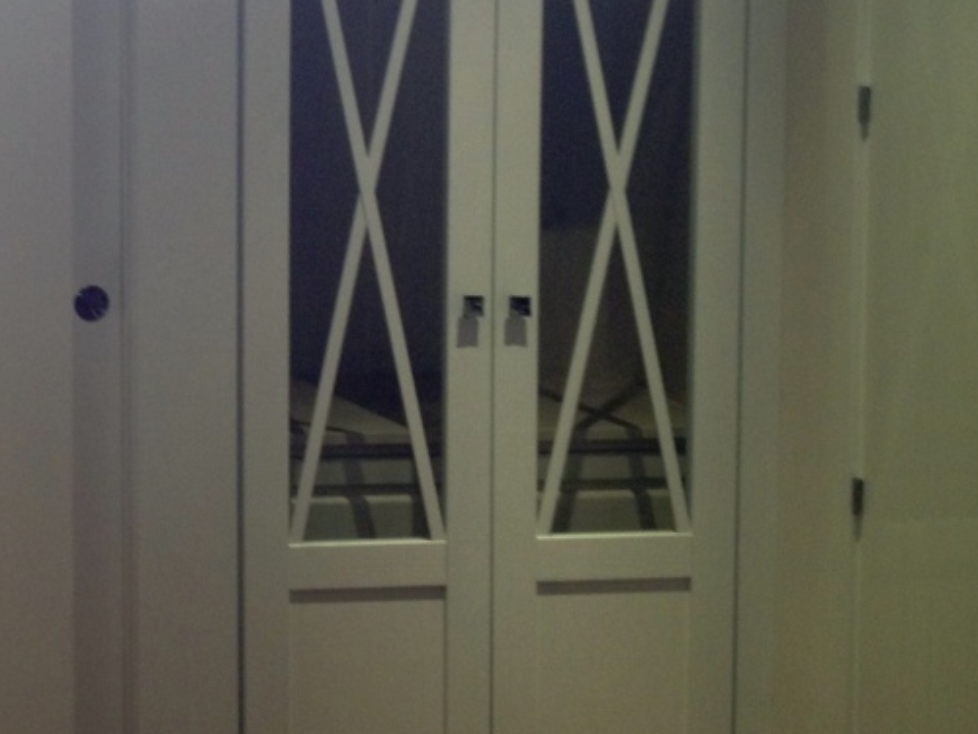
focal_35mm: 84
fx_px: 2373
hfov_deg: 22.2
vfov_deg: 17.4
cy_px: 125
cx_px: -43
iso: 64
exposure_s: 1/22
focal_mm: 4.28
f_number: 2.4
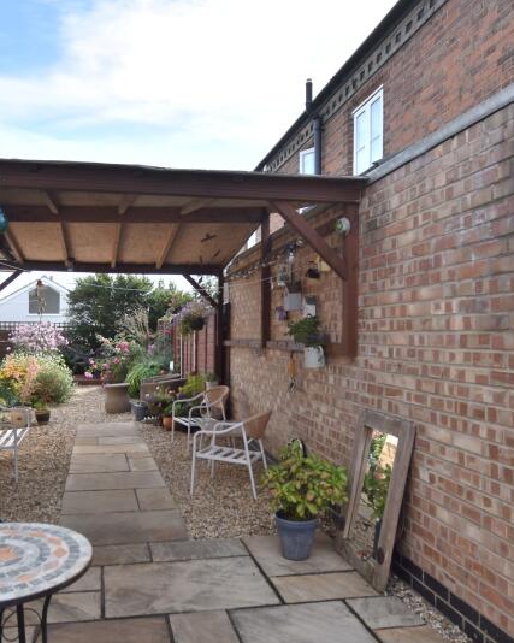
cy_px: 332
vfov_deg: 64.1
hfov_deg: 52.6
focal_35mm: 27
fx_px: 514
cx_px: 191
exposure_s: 1/800
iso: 100
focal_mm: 10
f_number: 3.5
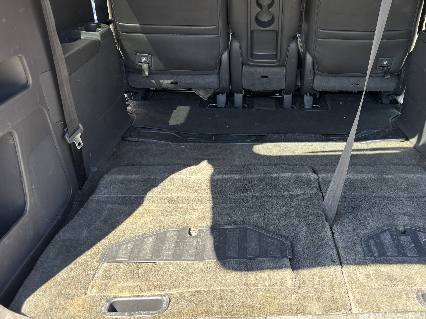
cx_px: 294
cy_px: 89
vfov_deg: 35.3
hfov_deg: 45.9
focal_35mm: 40
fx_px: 492
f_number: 1.6
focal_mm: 5.96
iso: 40
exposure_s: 1/202
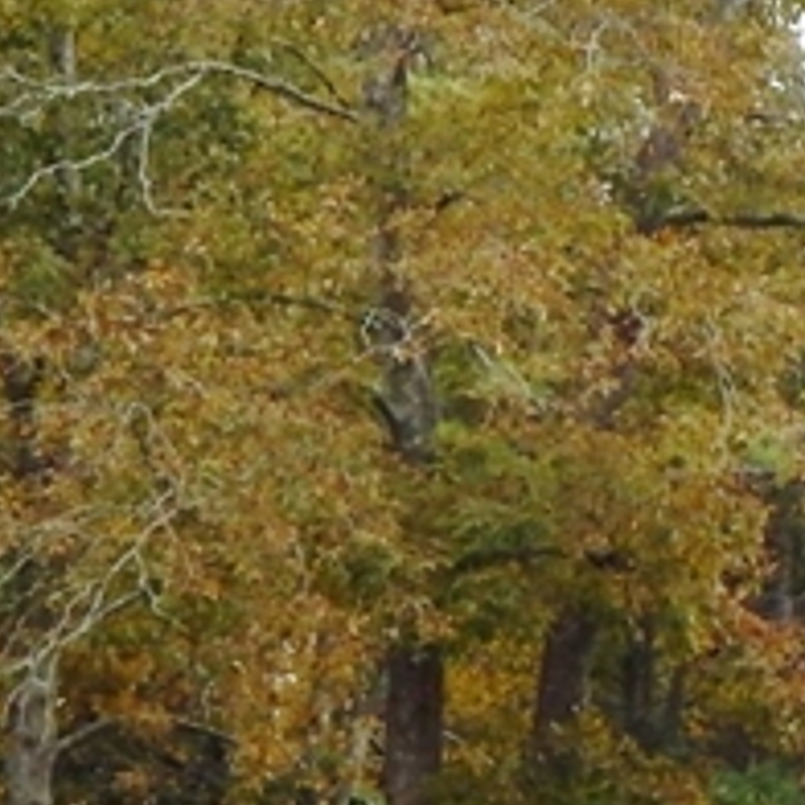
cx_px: 1700
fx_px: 3762
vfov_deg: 12.1
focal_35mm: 143
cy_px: 698
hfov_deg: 10.9
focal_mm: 5.6
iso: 125
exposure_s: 1/125
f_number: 3.2
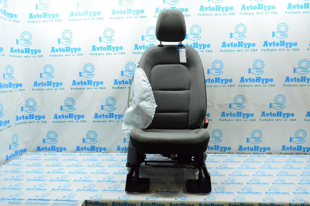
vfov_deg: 43.5
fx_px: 258
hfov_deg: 62.0
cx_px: 155
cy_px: 103
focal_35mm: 30
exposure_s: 1/320
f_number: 6.3
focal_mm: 20
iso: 6400
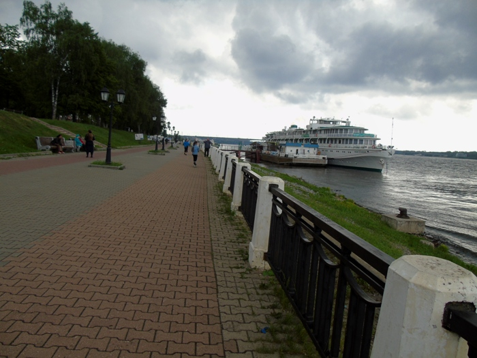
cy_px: 179
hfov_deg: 69.4
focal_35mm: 25
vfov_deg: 54.9
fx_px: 344
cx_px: 238
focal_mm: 4.4
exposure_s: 1/400
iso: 80
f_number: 3.4
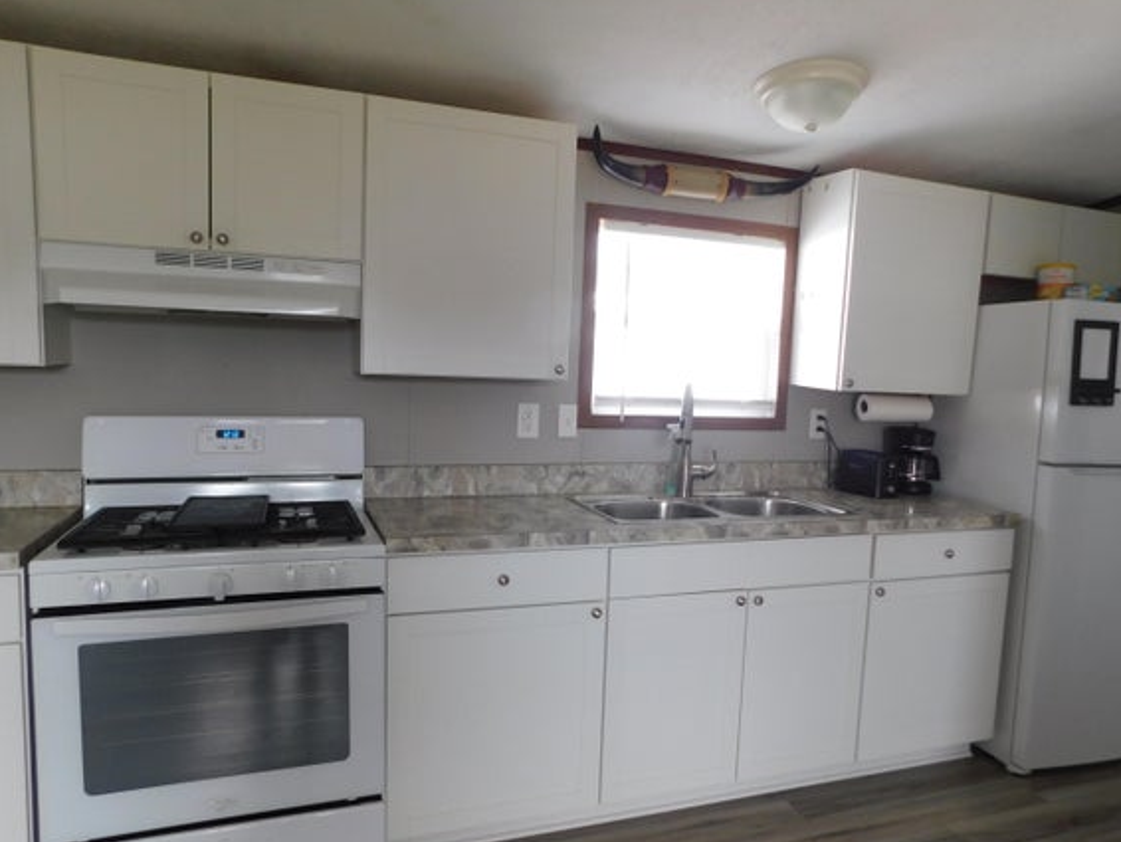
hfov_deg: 67.1
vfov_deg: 53.1
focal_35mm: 26
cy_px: 450
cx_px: 614
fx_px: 842
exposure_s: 1/30
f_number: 3
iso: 125
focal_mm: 4
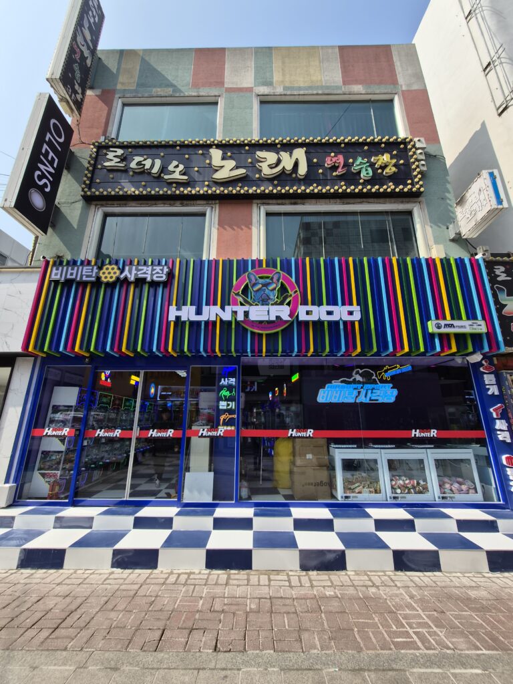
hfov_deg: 89.9
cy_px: 342
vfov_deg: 106.2
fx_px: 257
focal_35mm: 13
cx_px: 256
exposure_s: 1/1292
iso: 25
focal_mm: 1.7
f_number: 2.2
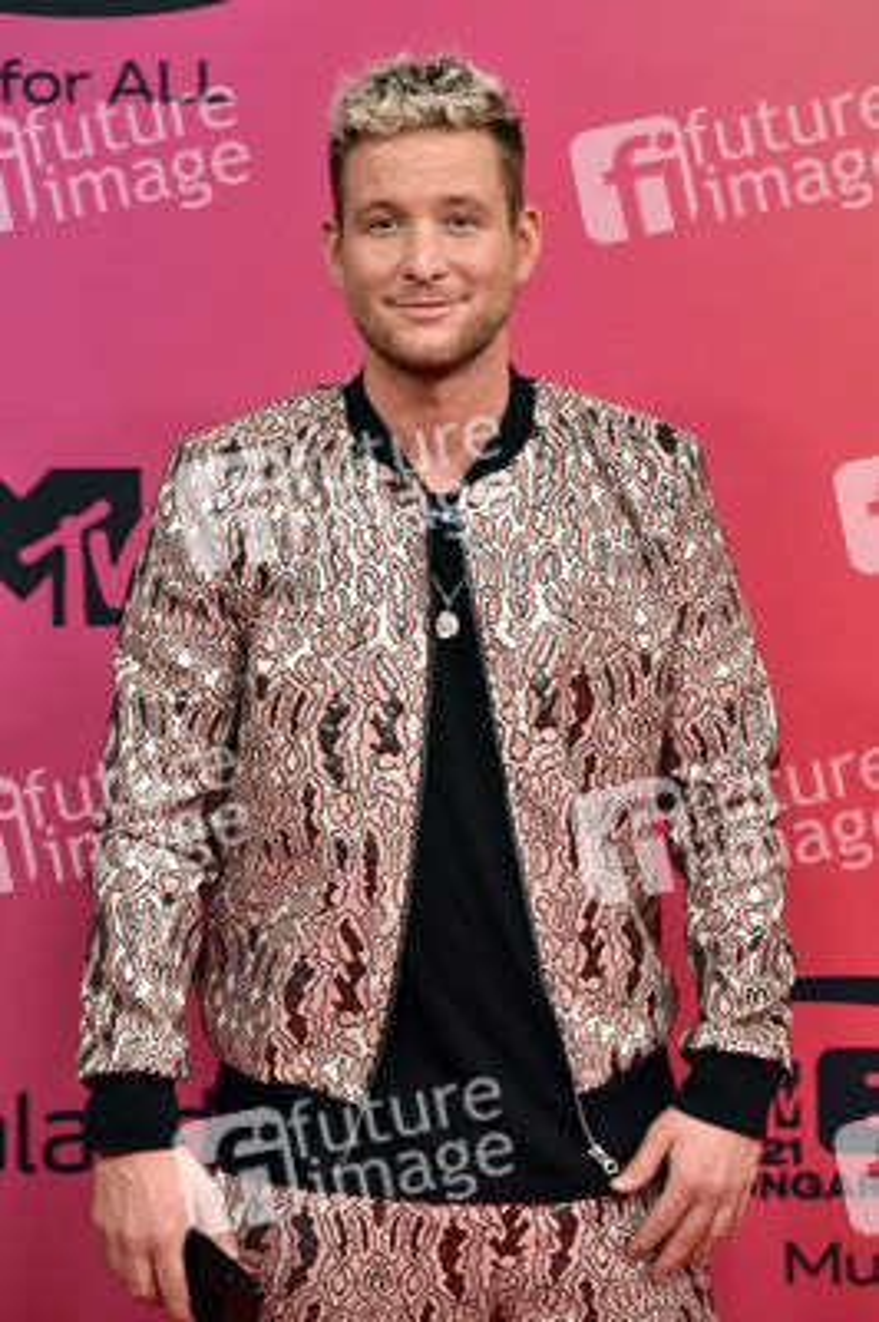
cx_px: 440
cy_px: 661
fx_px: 4953
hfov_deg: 10.1
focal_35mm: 135
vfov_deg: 15.2
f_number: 5.6
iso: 2000
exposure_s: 1/200
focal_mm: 135
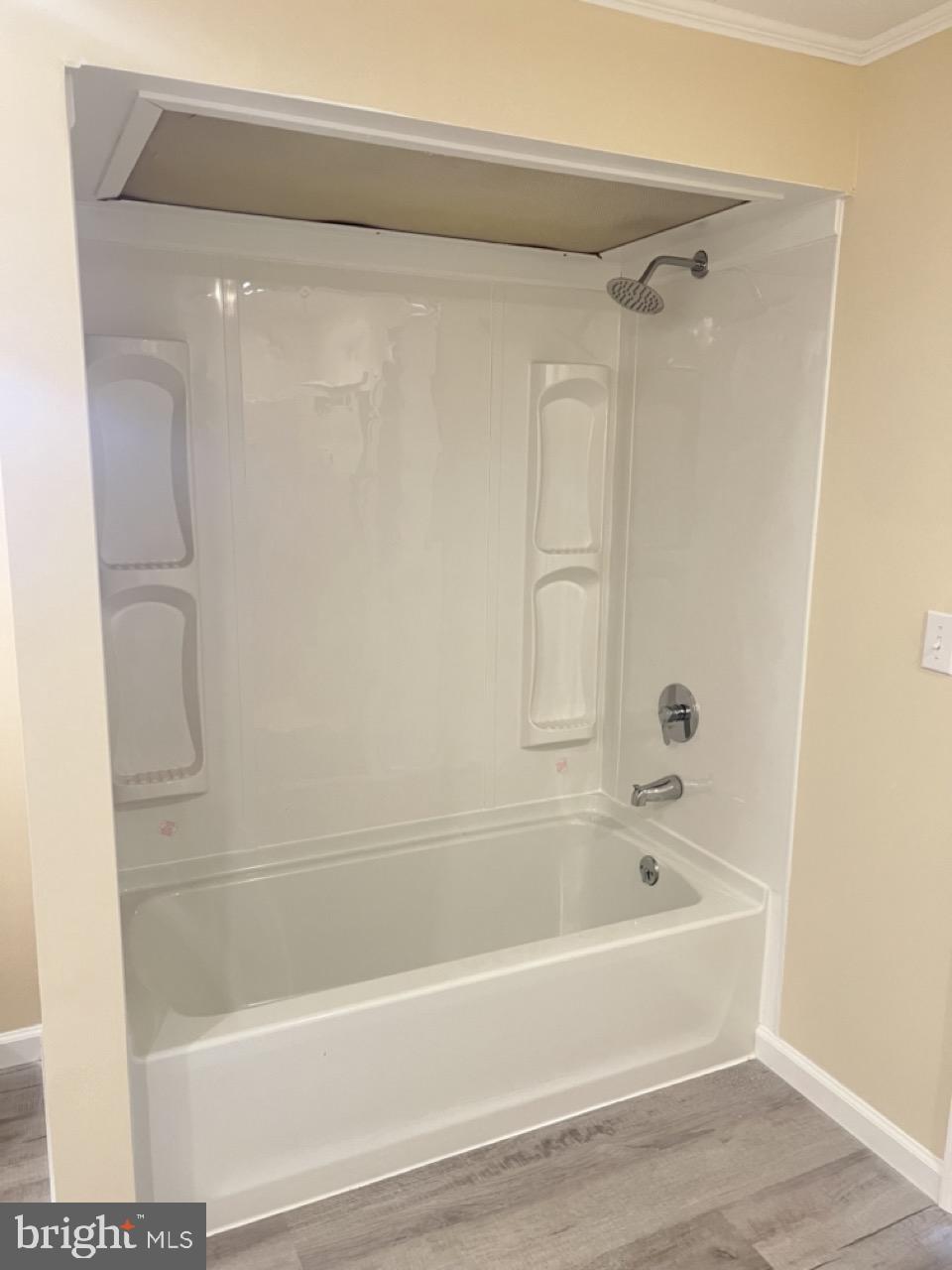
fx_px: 953
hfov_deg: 53.1
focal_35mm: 26
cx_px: 476
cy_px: 635
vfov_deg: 67.3
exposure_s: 1/60
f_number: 1.5
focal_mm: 5.7
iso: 200
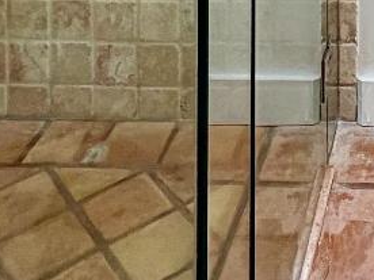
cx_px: 427
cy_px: -388
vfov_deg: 13.9
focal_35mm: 76
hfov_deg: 23.8
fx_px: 821
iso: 80
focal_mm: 2.22
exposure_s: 1/120
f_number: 2.2
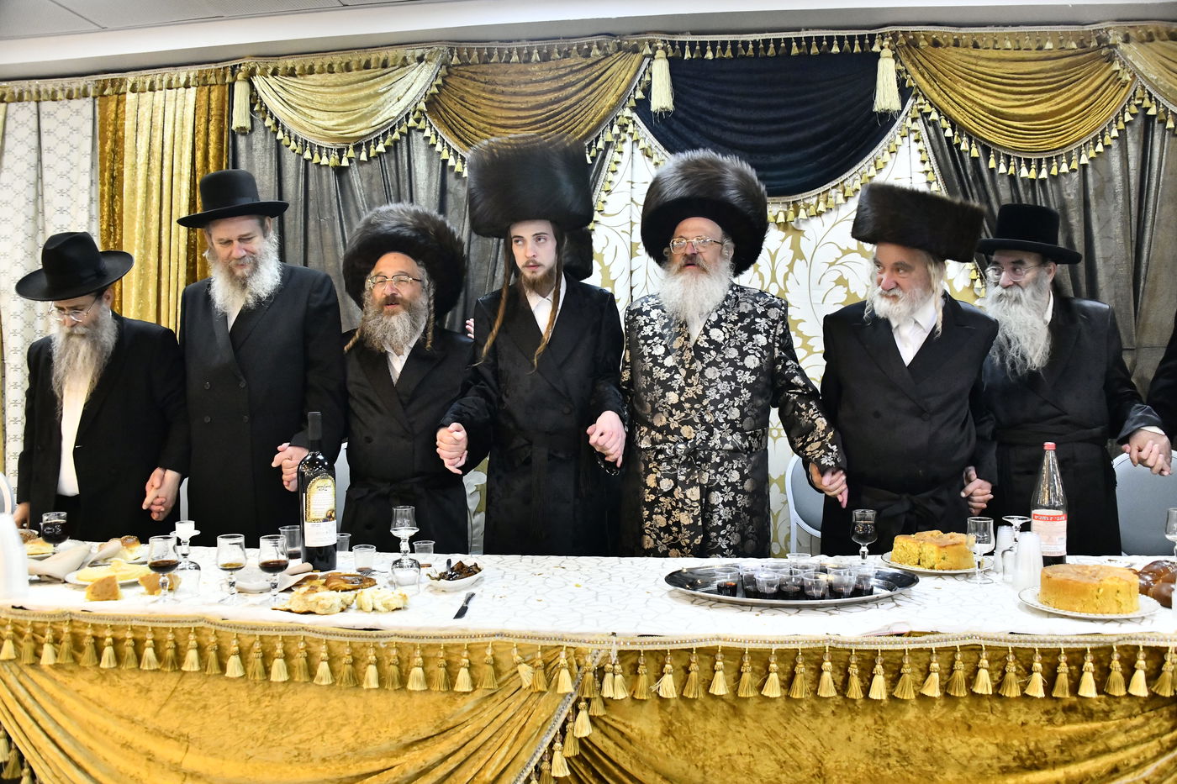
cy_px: 392
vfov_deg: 46.4
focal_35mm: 28
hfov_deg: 65.5
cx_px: 588
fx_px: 915
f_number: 5.6
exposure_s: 1/200
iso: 4000
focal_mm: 28
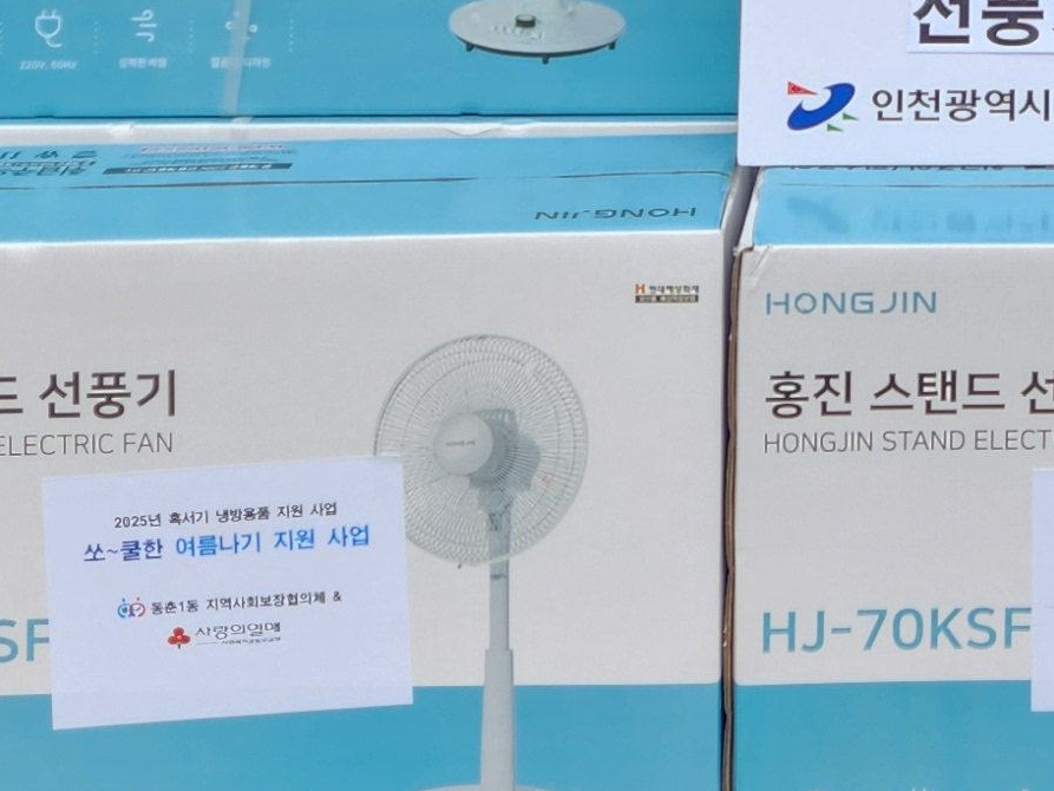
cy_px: -671
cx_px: 1113
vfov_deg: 12.9
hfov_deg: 18.5
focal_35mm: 103
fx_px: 3137
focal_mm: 5.4
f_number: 1.8
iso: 20
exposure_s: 1/477
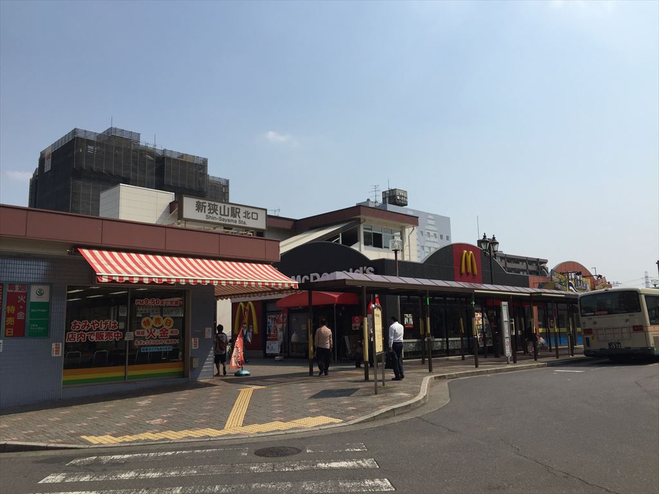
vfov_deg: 48.2
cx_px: 330
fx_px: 552
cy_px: 247
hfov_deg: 61.7
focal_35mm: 29
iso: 32
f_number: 2.2
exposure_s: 1/2825
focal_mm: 4.15
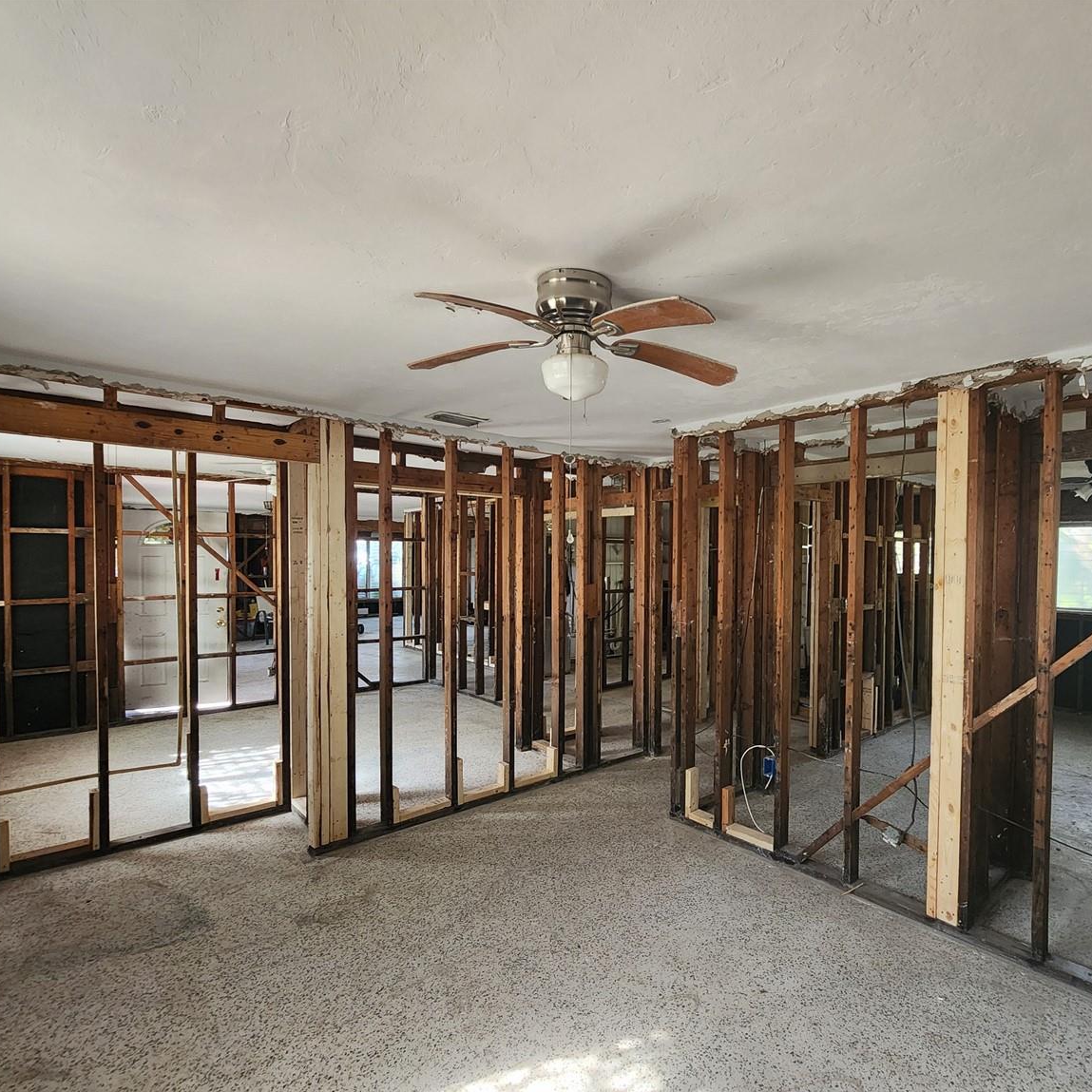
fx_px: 571
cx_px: 642
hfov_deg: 86.6
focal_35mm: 16
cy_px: 568
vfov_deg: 87.4
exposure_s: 1/40
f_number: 2.2
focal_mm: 2.2
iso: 320
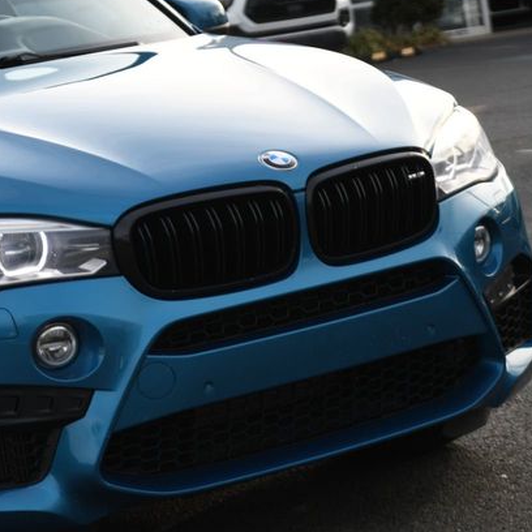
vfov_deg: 12.5
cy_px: 259
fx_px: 2434
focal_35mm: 140
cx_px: 162
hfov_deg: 12.4
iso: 125
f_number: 4.5
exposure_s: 1/250
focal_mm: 70
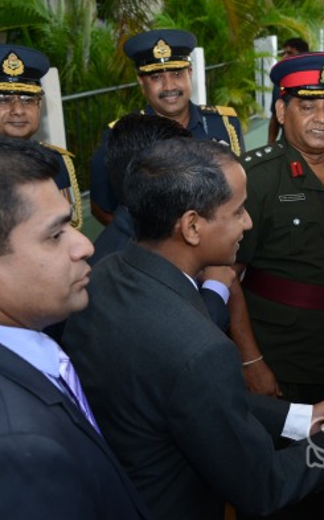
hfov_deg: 22.0
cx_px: 343
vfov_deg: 36.3
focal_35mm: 56
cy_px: 257
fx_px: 793
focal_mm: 36
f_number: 5.6
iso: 400
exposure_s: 1/160
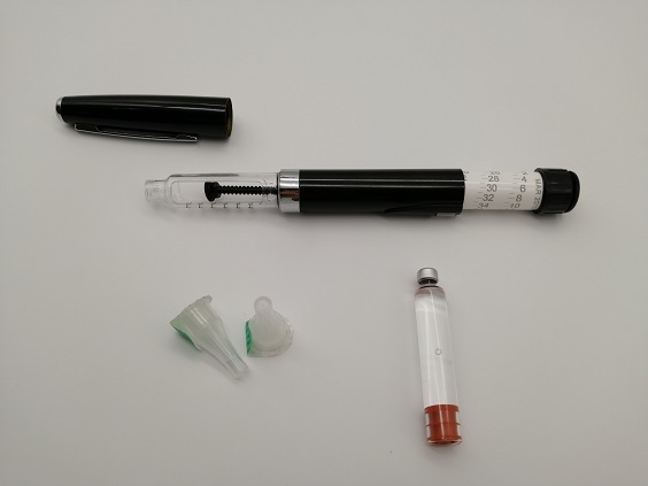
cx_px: 324
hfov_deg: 65.3
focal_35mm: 27
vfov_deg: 51.4
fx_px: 505
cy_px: 243
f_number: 1.8
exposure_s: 1/213
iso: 50
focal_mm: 3.62
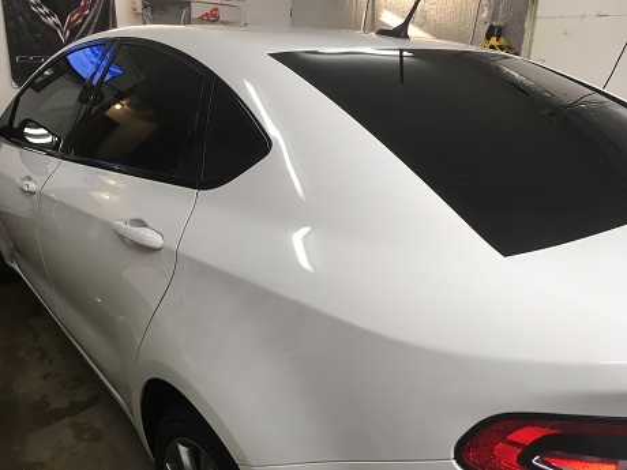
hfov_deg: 61.7
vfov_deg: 48.2
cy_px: 235
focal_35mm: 29
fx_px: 525
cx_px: 314
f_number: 2.2
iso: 25
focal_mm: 4.15
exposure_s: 1/30
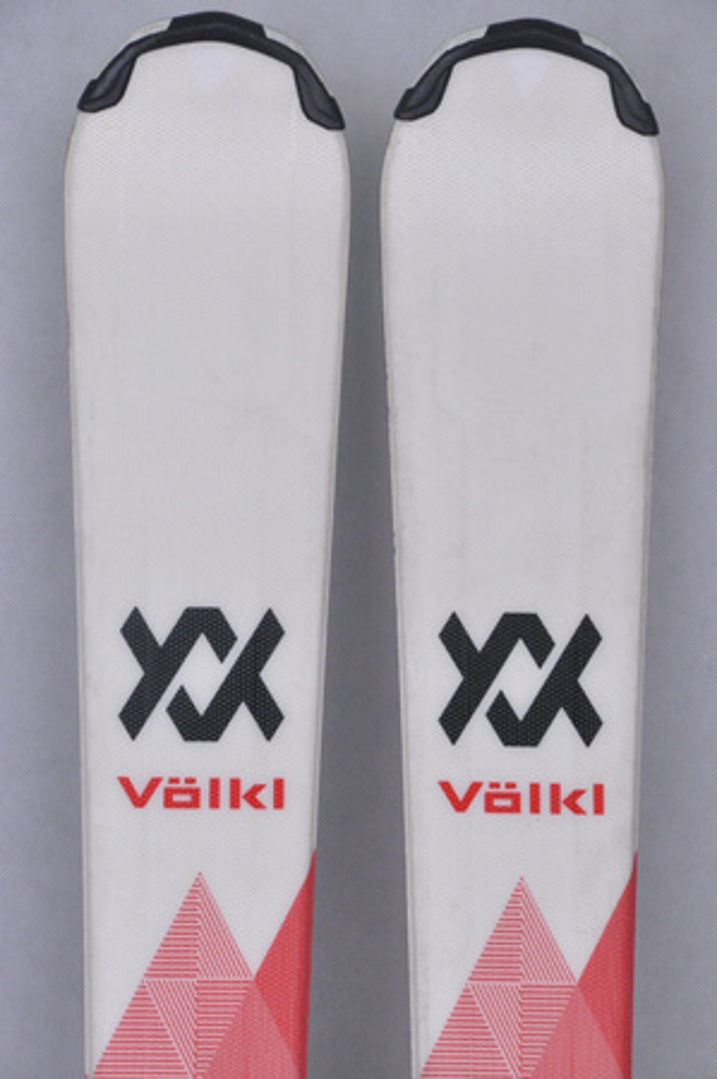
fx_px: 4716
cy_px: 540
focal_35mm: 158
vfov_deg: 13.1
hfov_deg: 8.7
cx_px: 358
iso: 3200
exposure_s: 1/125
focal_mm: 105
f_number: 9.5
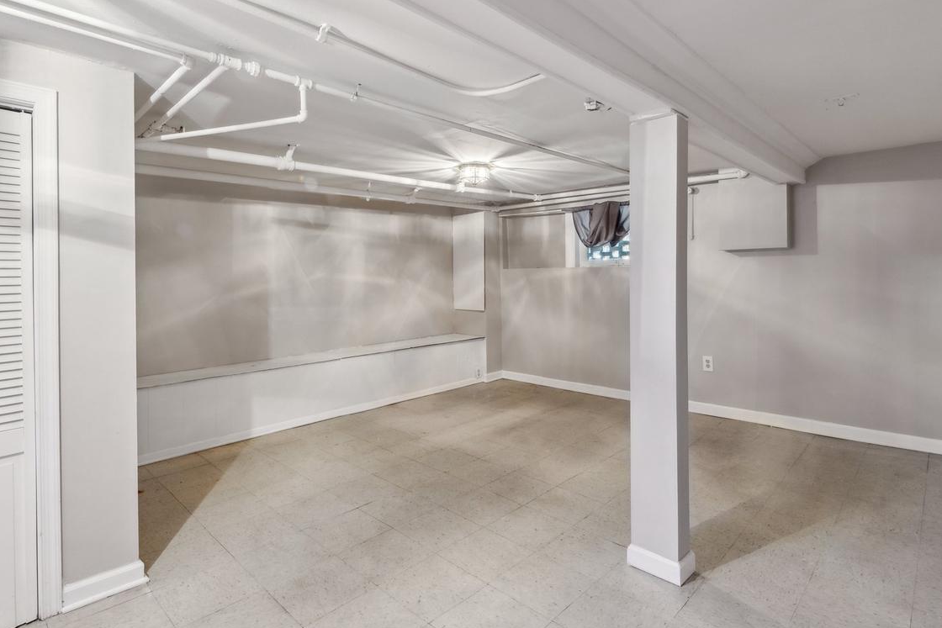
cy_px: 294
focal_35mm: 18
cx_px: 469
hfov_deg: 90.0
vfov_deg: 67.3
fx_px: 471
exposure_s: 1/1.25
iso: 250
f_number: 9
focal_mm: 14
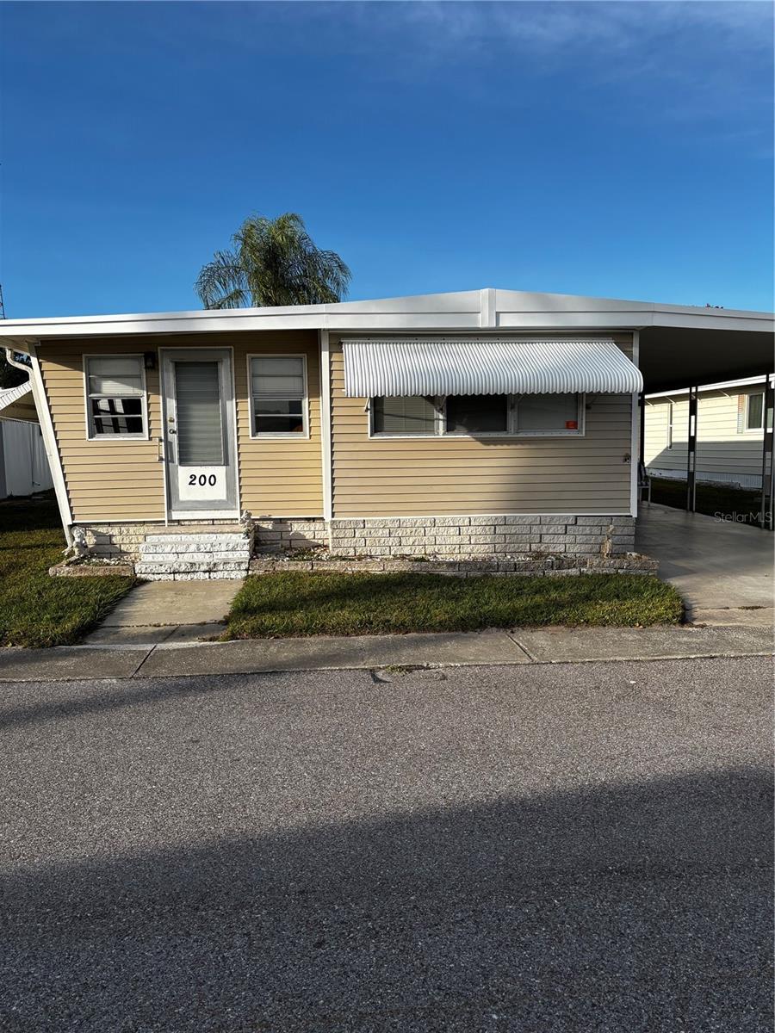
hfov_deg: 53.1
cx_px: 388
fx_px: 776
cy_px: 516
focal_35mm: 26
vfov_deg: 67.3
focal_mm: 5.96
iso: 50
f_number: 1.6
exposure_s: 1/2710
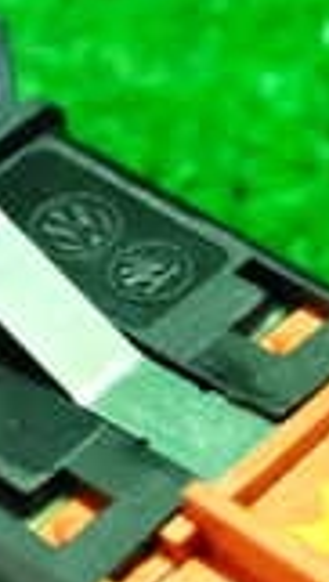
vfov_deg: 16.2
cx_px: 127
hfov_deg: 9.4
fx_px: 2009
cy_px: 568
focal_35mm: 130
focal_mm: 5.79
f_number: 2.4
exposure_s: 1/80
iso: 3200
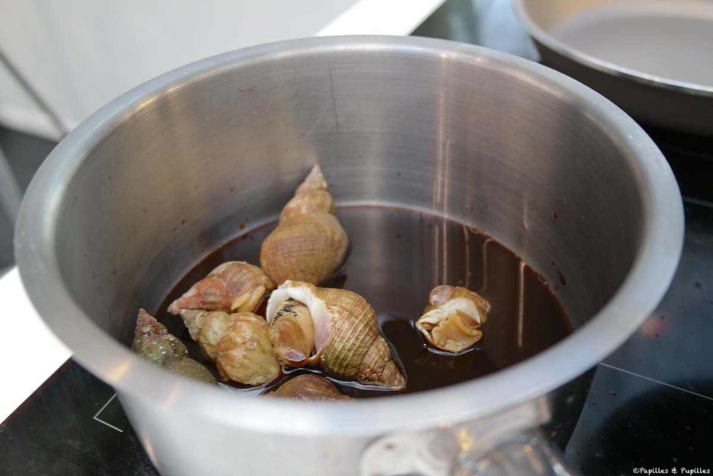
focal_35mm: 33
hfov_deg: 57.2
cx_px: 356
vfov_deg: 40.0
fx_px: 654
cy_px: 238
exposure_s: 1/60
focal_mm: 22
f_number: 3.5
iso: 200
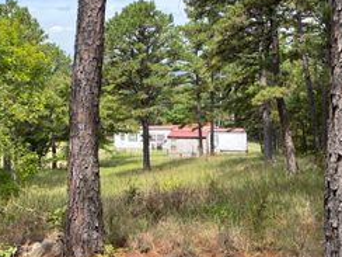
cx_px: 166
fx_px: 454
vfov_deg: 30.7
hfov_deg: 41.2
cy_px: 47
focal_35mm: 46
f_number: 1.6
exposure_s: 1/1497
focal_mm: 5.1
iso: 50
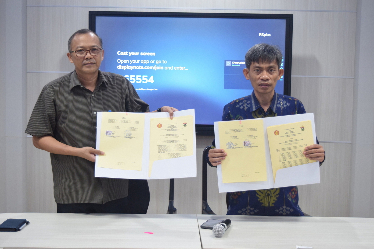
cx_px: 187
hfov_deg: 37.8
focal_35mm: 52
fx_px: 545
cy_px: 124
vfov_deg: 25.8
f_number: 4.5
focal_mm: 35
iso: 1250
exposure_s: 1/30
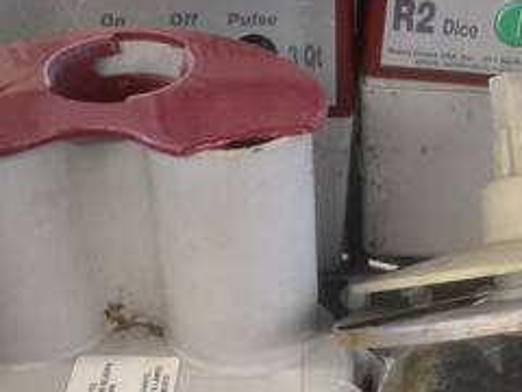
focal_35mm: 66
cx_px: 420
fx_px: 995
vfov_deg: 21.5
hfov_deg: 28.7
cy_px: 385
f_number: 3.5
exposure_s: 1/125
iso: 1250
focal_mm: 18
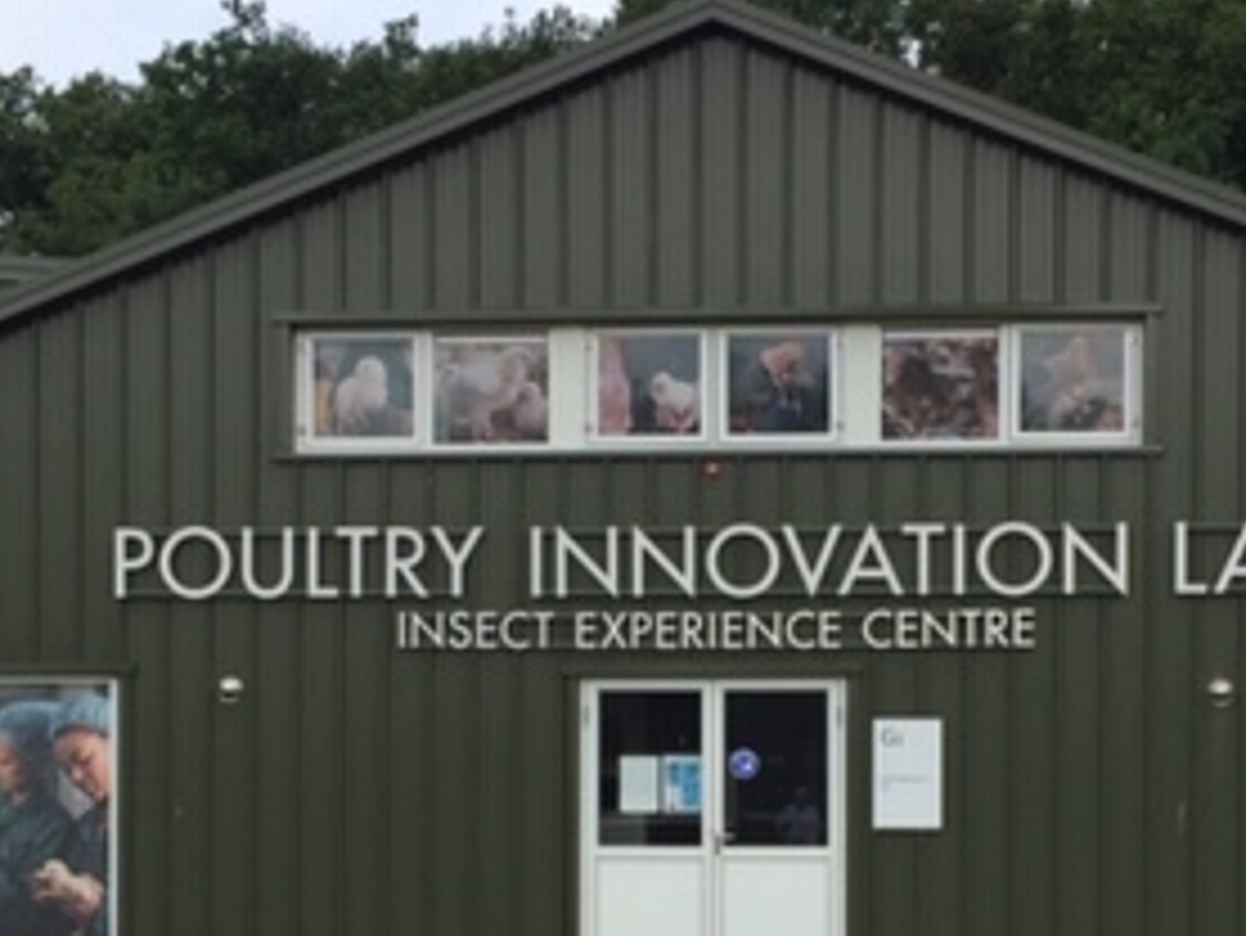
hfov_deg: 28.9
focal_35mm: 67
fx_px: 2413
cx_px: 715
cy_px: 788
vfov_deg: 21.6
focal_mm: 4.15
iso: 32
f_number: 2.2
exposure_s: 1/1130
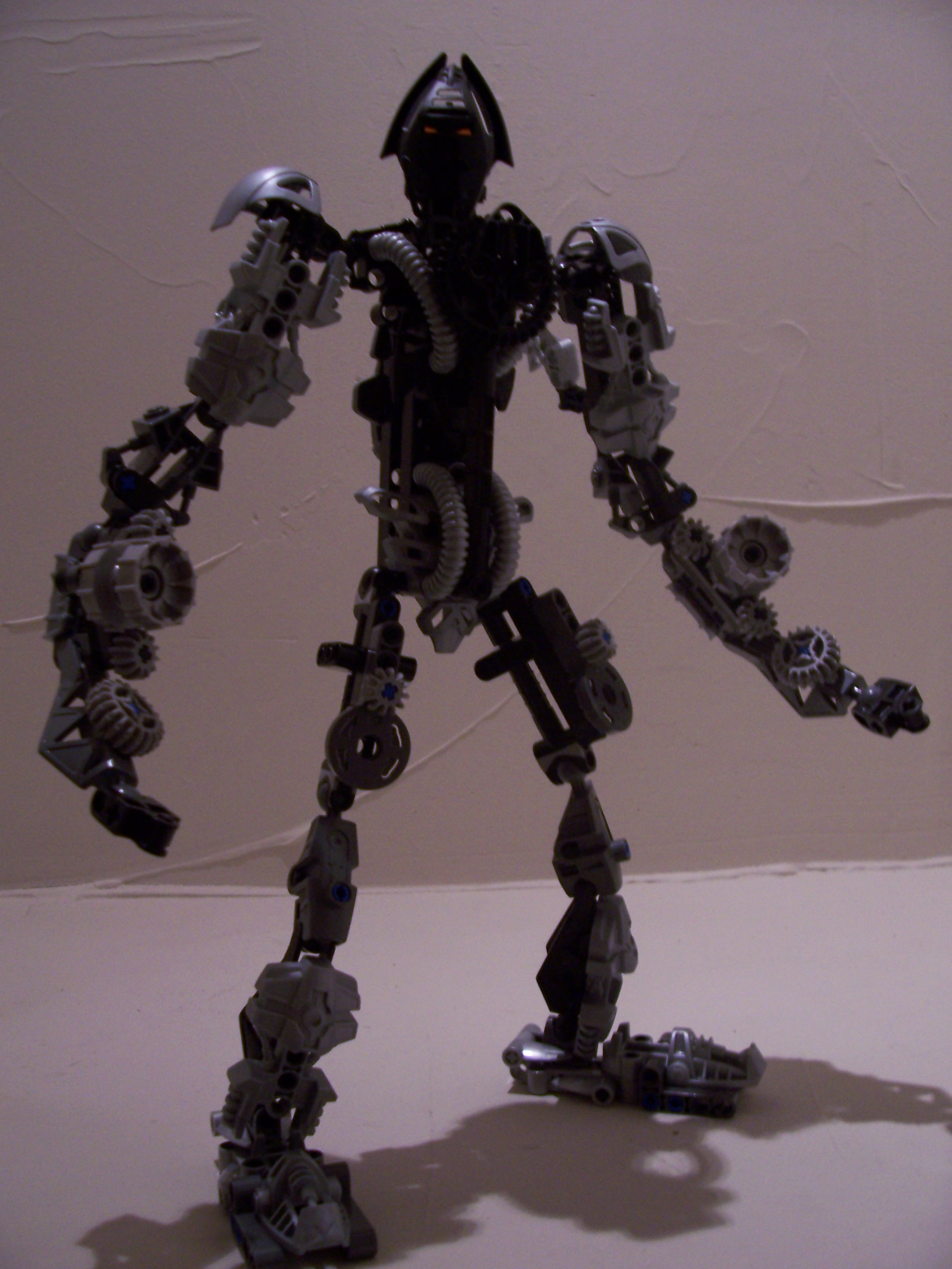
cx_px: 476
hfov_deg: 41.8
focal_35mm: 34
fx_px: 1247
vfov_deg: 54.0
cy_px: 634
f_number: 2.7
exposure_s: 1/8
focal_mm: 5.6
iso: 160
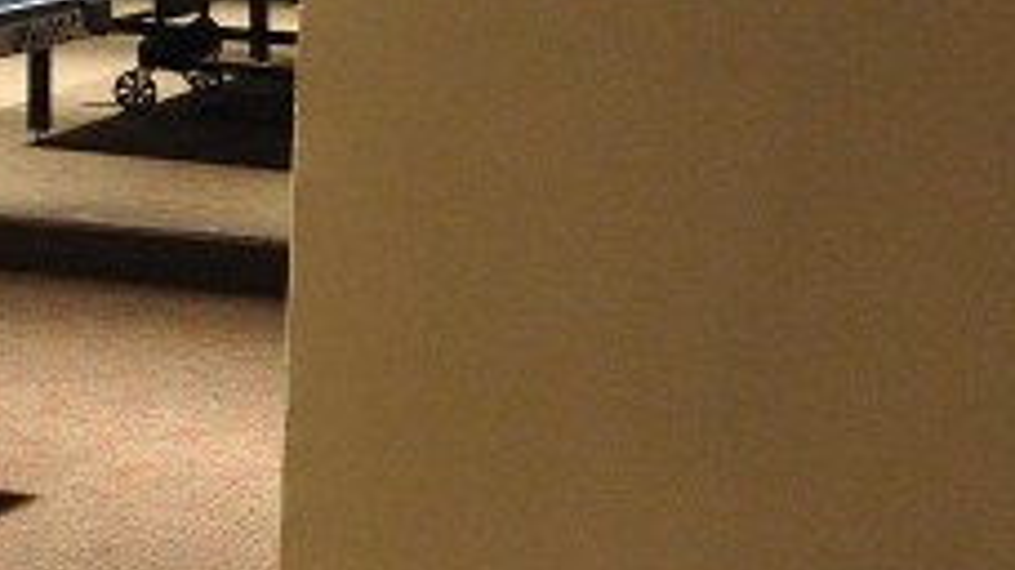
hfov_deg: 16.3
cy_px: 154
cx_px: -792
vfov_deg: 10.9
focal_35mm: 111
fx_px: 2986
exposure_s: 1/30
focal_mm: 24
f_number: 8
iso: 5600
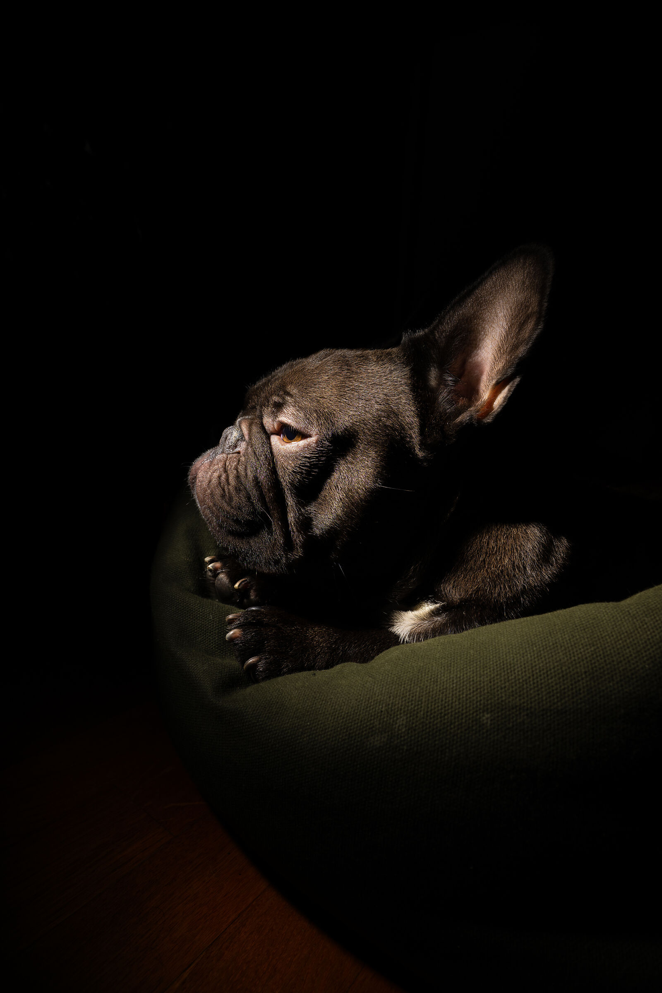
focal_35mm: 20
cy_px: 496
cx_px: 331
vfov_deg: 84.0
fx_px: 552
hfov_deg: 61.9
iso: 64
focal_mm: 20
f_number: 6.3
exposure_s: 1/250
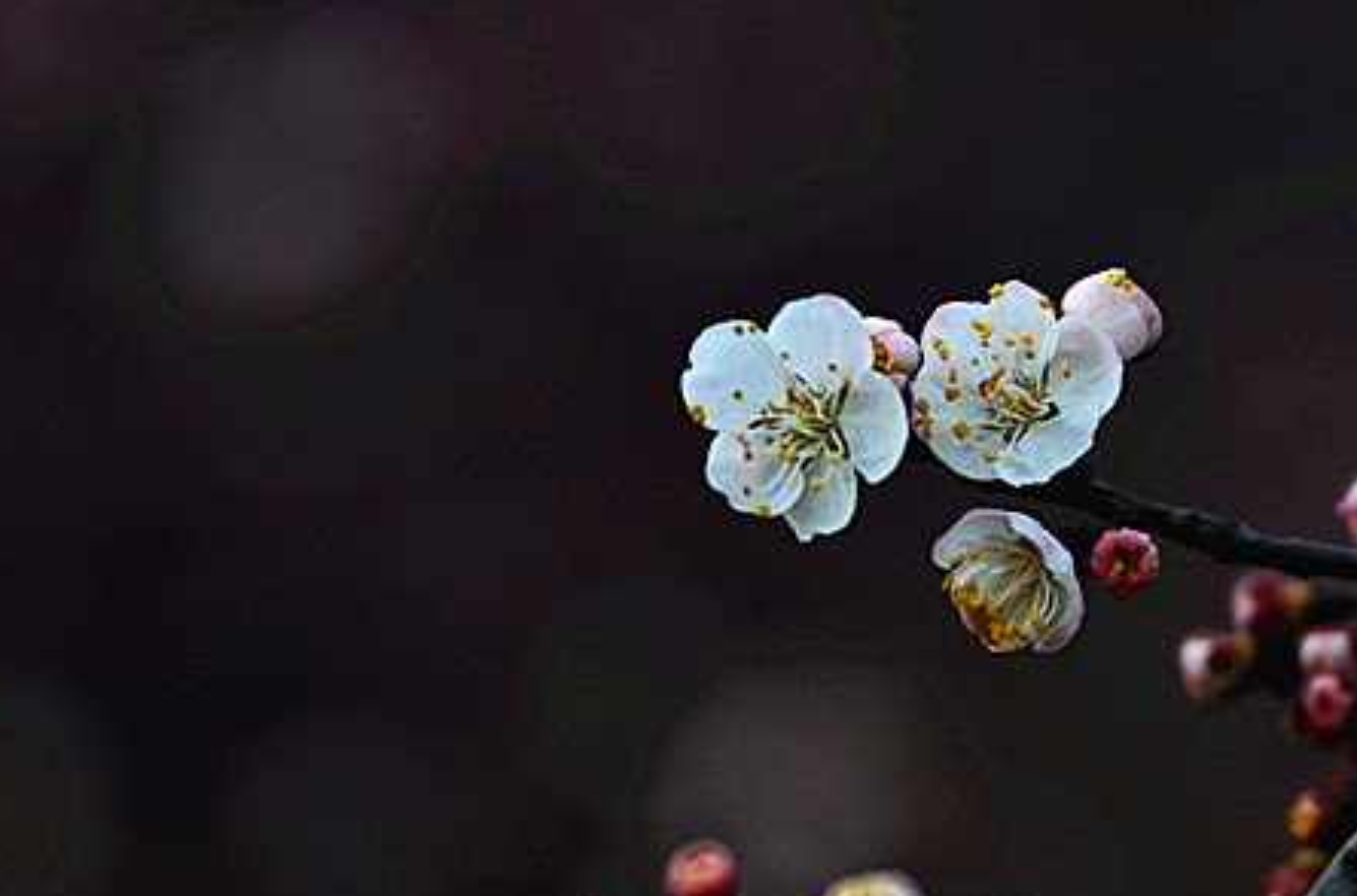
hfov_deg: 3.8
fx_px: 20260
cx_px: 1040
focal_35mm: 539
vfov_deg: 2.5
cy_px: 602
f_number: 2.8
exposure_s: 1/125
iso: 320
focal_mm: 200
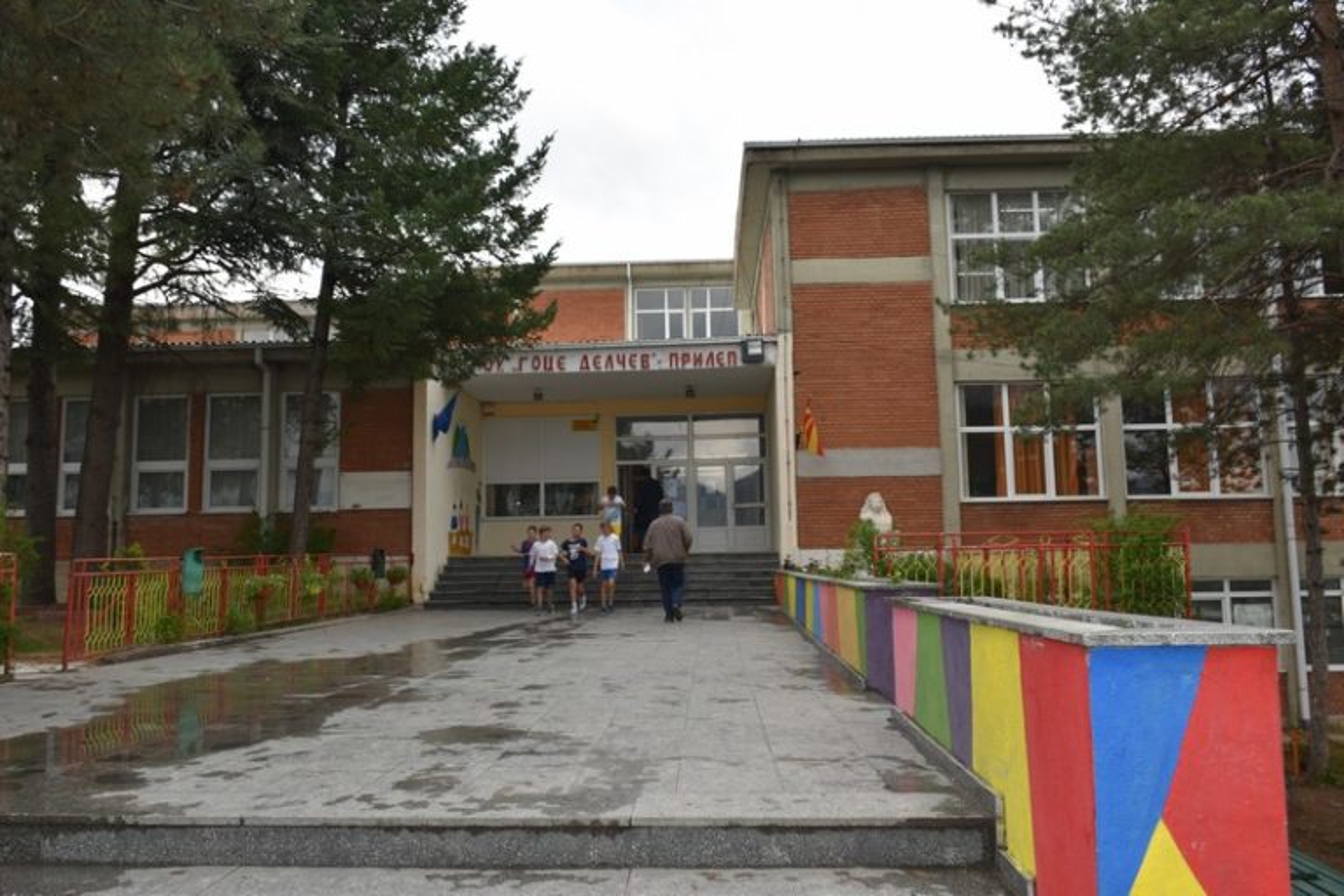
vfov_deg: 47.9
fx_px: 1008
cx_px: 672
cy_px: 448
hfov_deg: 67.4
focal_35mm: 27
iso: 100
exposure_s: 1/160
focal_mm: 18
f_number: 6.3
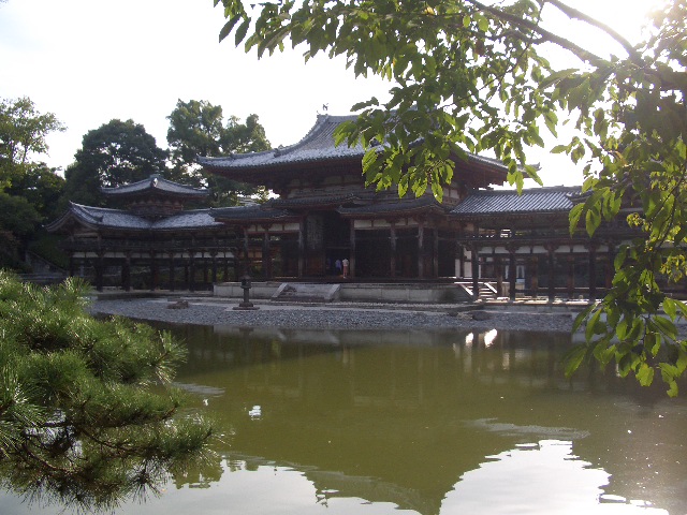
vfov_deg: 40.7
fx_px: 695
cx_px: 344
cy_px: 258
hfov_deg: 52.6
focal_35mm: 35
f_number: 4.3
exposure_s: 1/200
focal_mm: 5.8
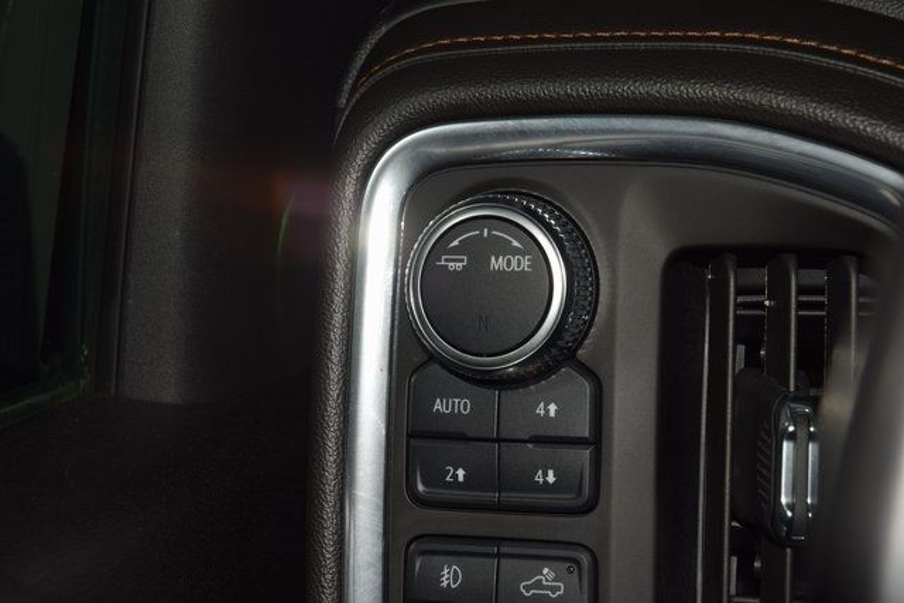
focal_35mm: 105
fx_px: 2637
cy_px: 302
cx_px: 452
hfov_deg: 19.5
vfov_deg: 13.0
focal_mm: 70
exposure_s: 1/125
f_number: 8
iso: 100
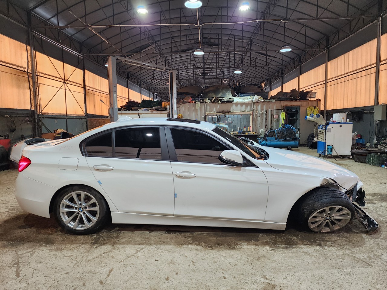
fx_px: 257
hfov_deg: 73.9
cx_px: 194
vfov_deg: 58.9
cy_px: 145
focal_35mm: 23
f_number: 1.8
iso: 100
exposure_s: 1/120
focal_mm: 6.4
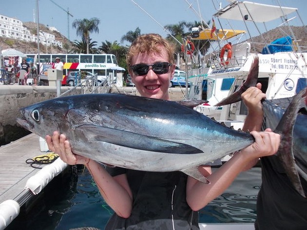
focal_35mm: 28
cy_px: 115
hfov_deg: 63.5
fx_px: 248
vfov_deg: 49.7
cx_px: 154
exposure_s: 1/320
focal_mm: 4
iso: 80
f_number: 5.4
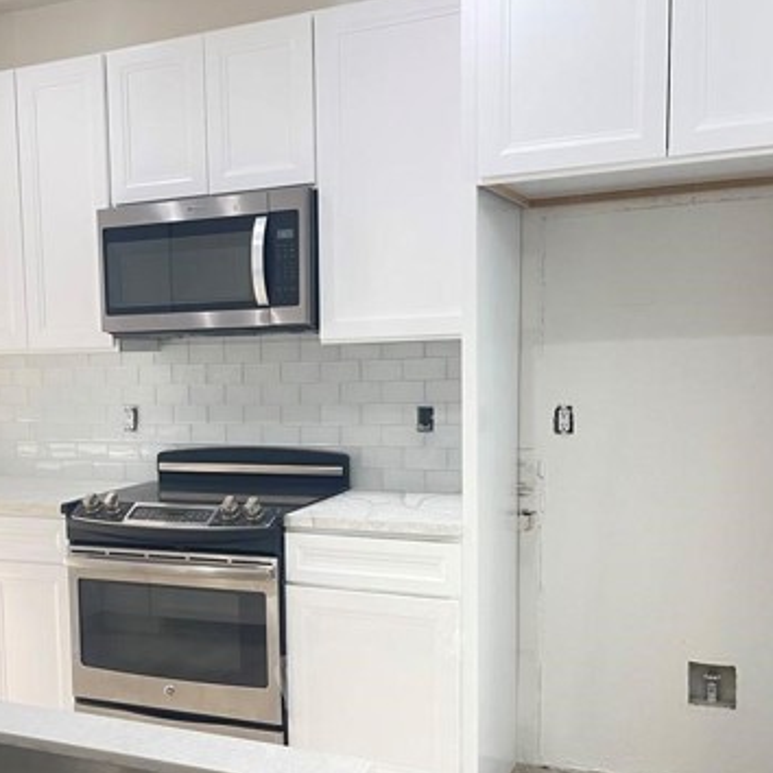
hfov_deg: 40.7
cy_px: 476
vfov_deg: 41.6
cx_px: 197
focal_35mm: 40
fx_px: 1011
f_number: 1.6
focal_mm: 5.1
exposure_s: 1/60
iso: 125
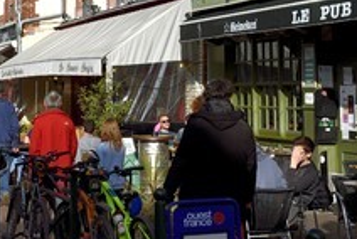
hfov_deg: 21.9
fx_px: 904
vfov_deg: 14.9
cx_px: 49
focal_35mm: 91
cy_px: 34
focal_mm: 46
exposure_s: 1/250
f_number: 13
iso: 200
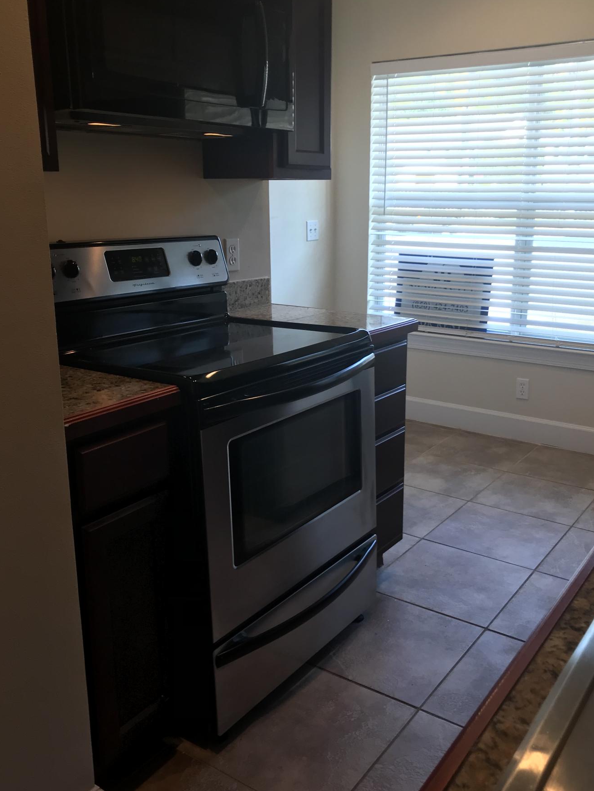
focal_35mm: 32
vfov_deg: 56.8
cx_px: 330
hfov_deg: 44.1
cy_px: 389
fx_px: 732
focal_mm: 3.99
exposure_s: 1/40
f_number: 1.8
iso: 25
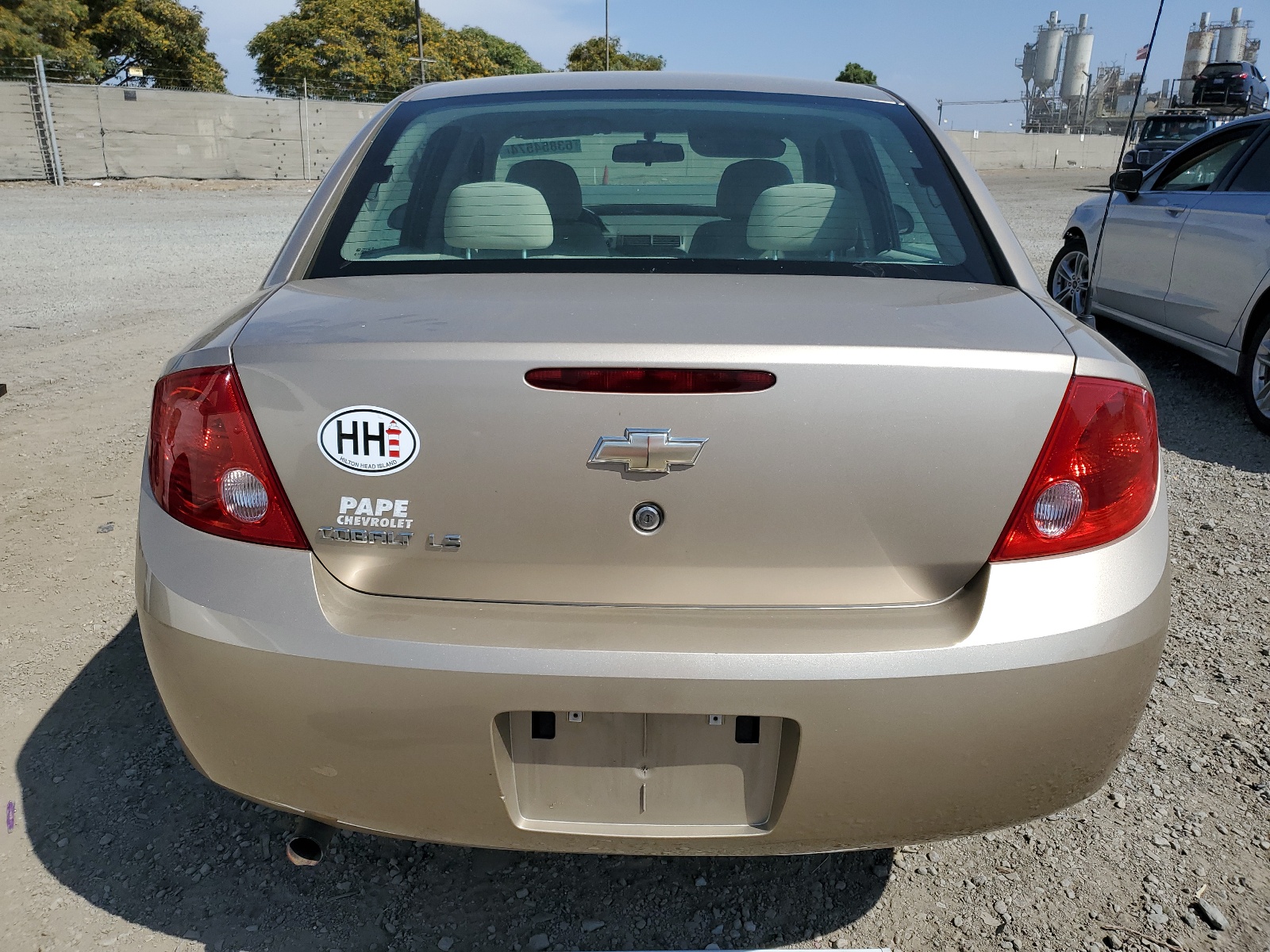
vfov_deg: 53.1
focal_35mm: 26
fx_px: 954
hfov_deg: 67.3
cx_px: 635
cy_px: 476
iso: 50
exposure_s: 1/5000
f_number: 1.5
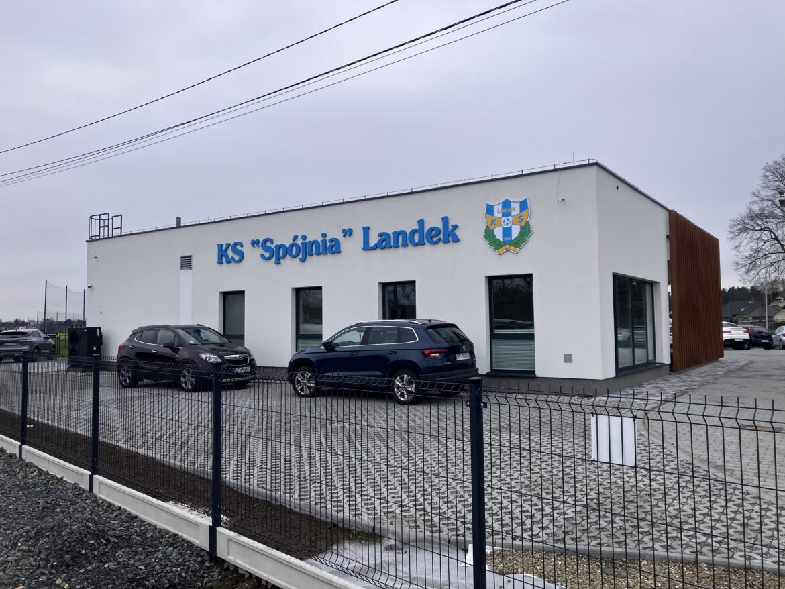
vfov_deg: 49.8
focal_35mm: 28
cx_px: 392
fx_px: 635
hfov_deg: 63.4
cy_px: 294
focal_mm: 3.99
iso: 32
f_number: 1.8
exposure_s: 1/1567
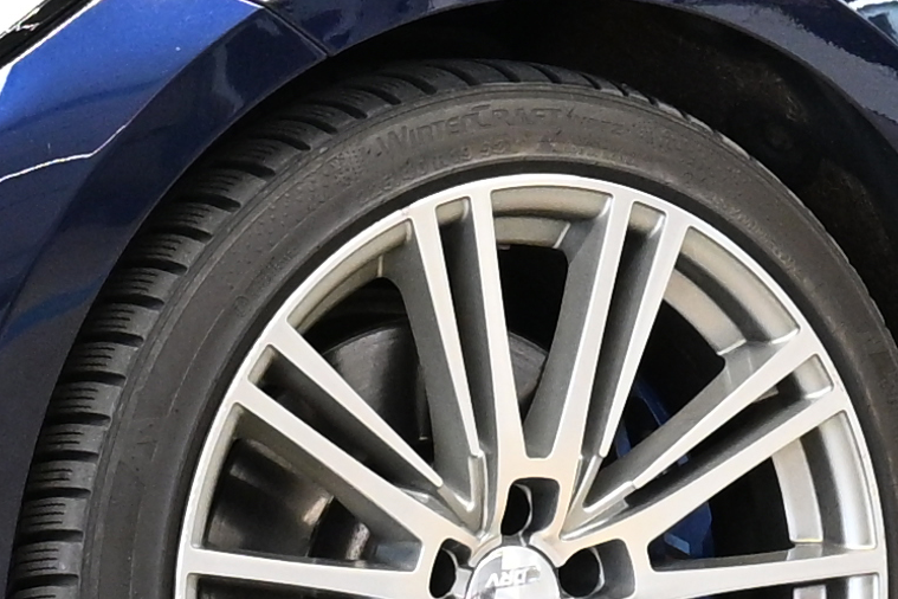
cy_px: -450
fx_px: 8651
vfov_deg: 3.9
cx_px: 993
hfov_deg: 5.9
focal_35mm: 347
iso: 1000
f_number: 5
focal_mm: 31.5
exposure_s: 1/60
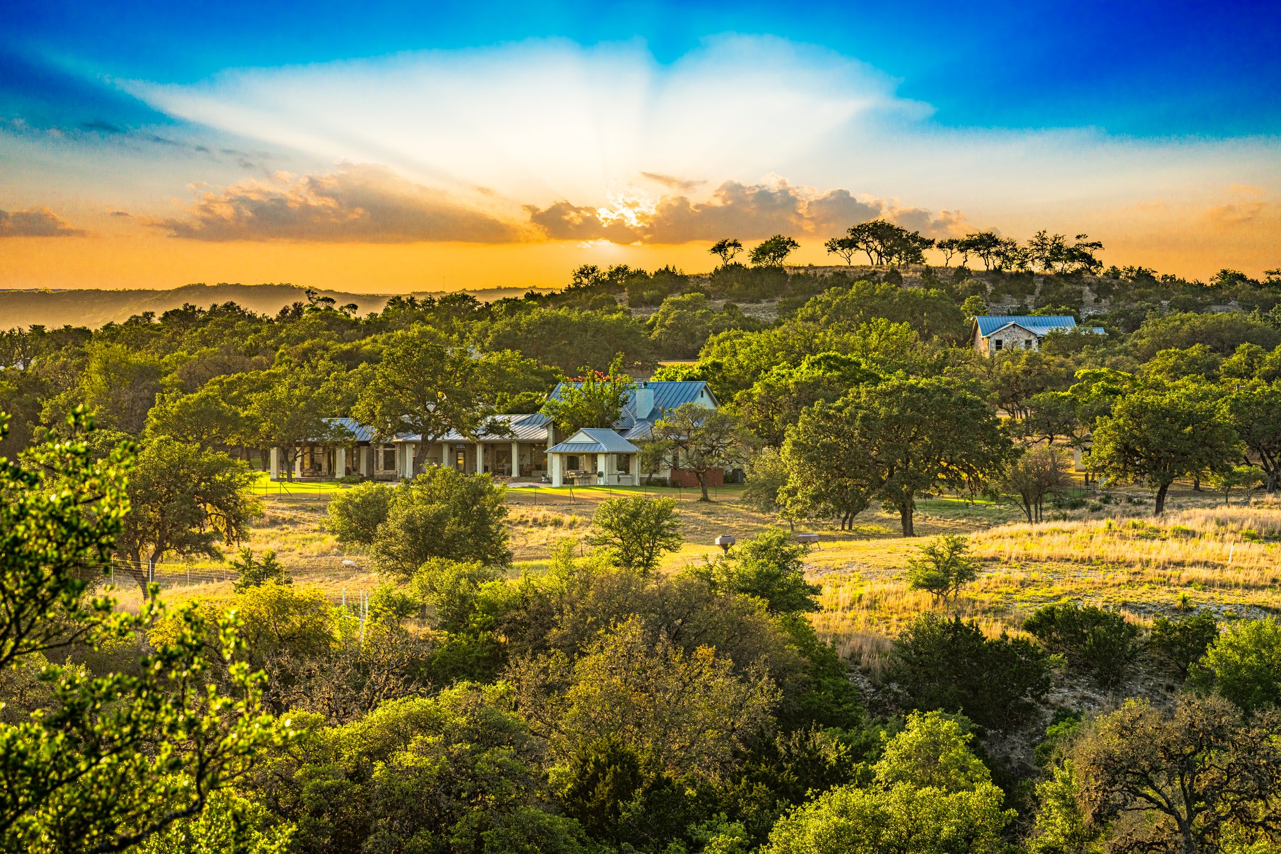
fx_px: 6902
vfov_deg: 7.1
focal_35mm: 194
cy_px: 427
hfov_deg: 10.6
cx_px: 640
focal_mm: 194
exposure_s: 1/160
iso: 125
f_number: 13
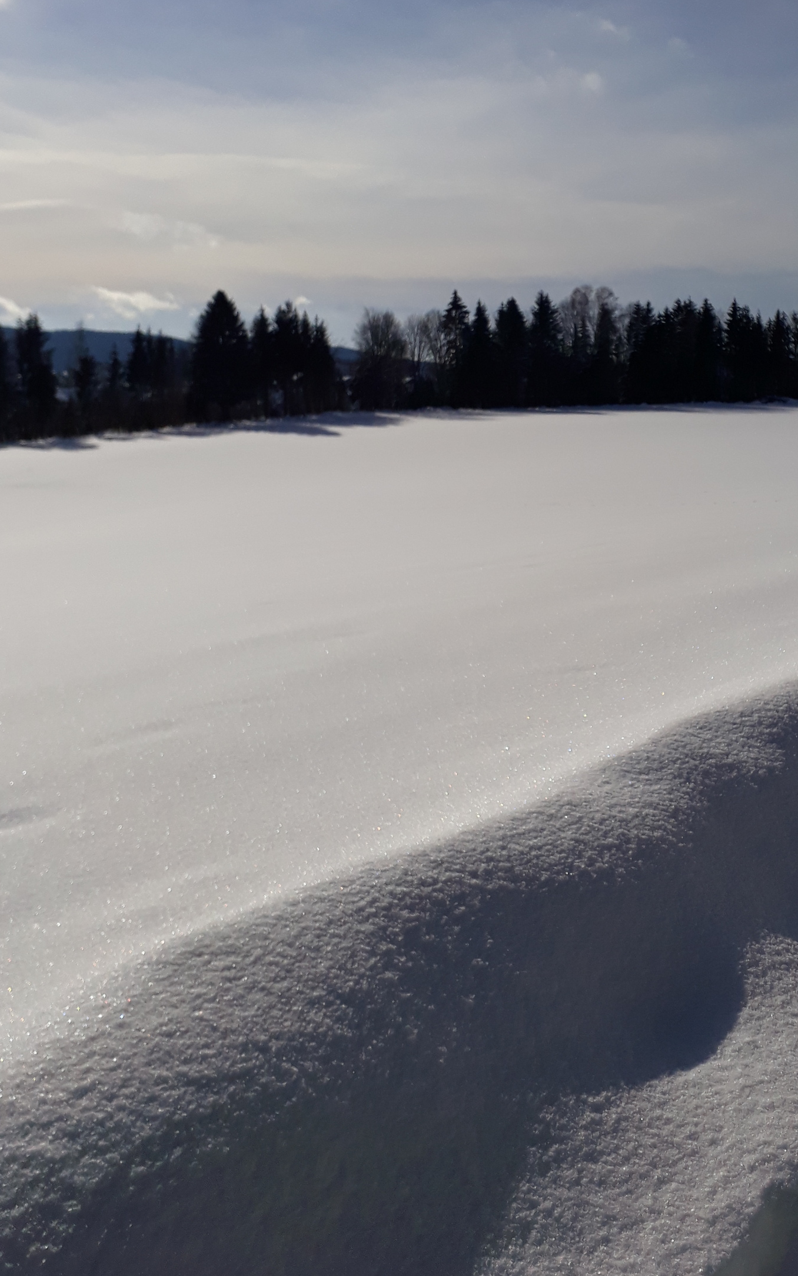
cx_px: 566
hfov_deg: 33.1
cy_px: 442
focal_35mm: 38
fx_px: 1322
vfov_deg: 50.7
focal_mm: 3.6
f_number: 1.9
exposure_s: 1/7752
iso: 40
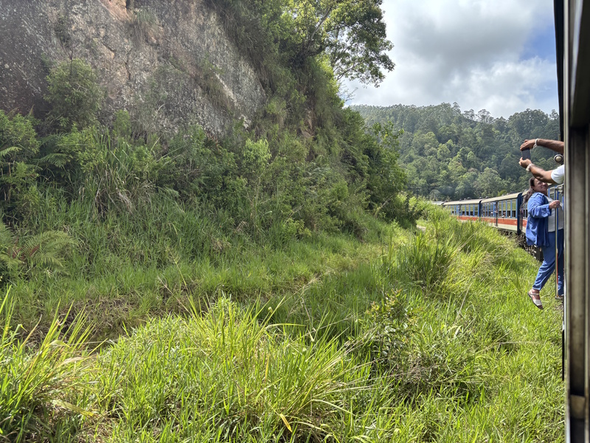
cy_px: 222
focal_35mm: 26
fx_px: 443
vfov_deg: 53.1
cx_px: 295
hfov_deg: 67.3
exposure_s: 1/1381
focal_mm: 5.96
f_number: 1.6
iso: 50
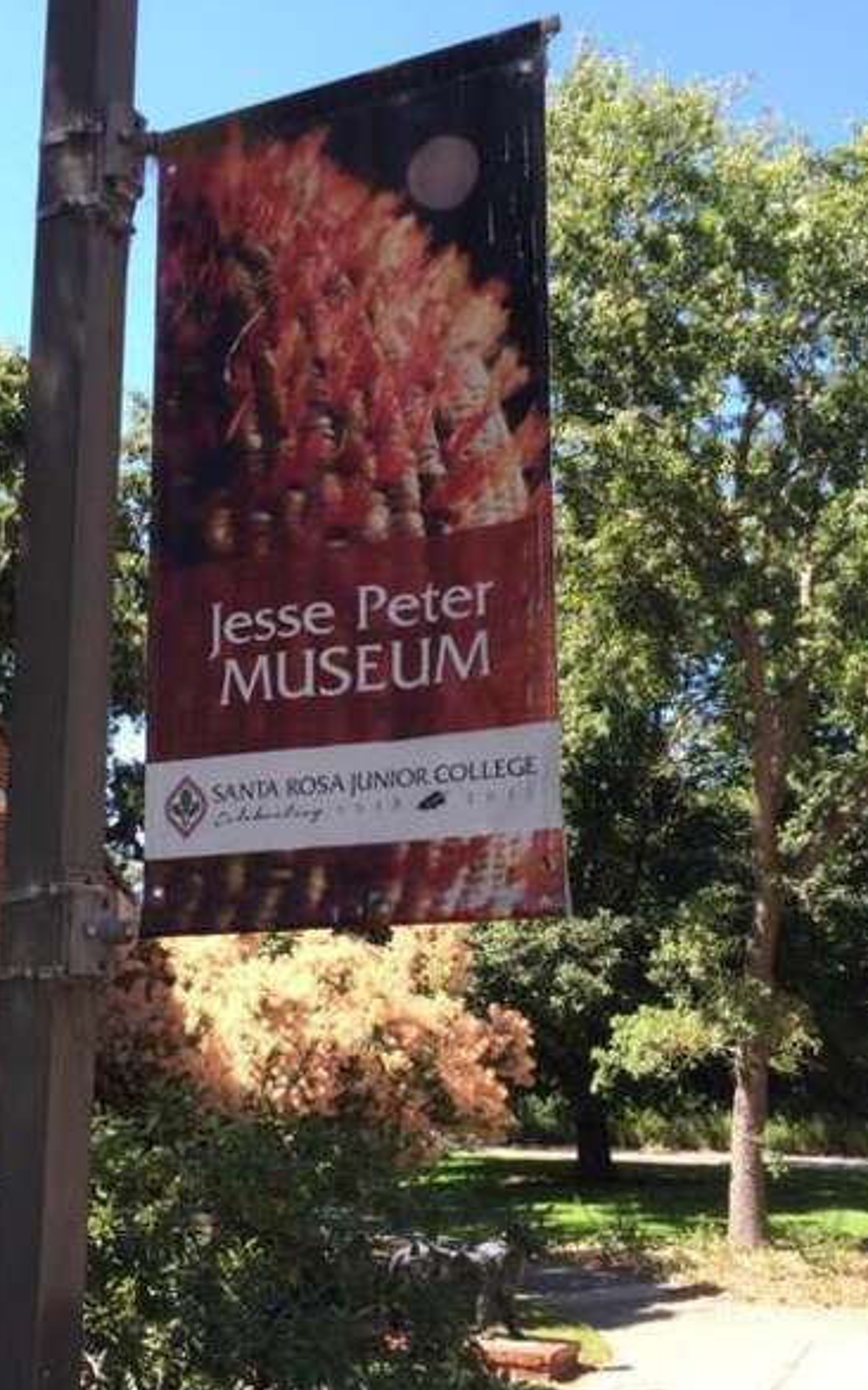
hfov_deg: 30.2
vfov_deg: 47.2
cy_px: 704
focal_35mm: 42
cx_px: 259
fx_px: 1590
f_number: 2.2
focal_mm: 4.15
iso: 32
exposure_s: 1/441
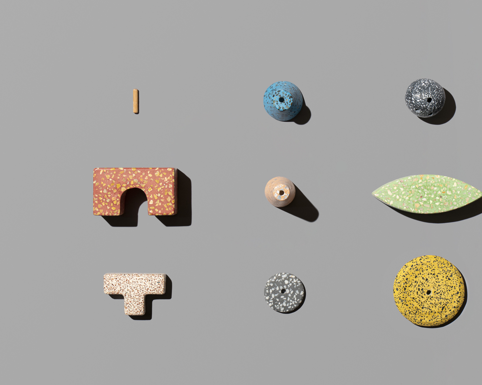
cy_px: 193
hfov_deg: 22.5
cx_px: 281
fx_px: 1213
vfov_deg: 18.1
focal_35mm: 85
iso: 100
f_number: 13
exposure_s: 1/250
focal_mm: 75
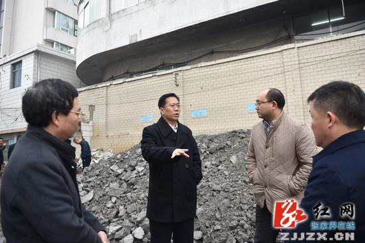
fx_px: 243
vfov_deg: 53.2
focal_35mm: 24
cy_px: 122
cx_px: 182
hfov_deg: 73.7
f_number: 2.8
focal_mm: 24
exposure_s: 1/160
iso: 200
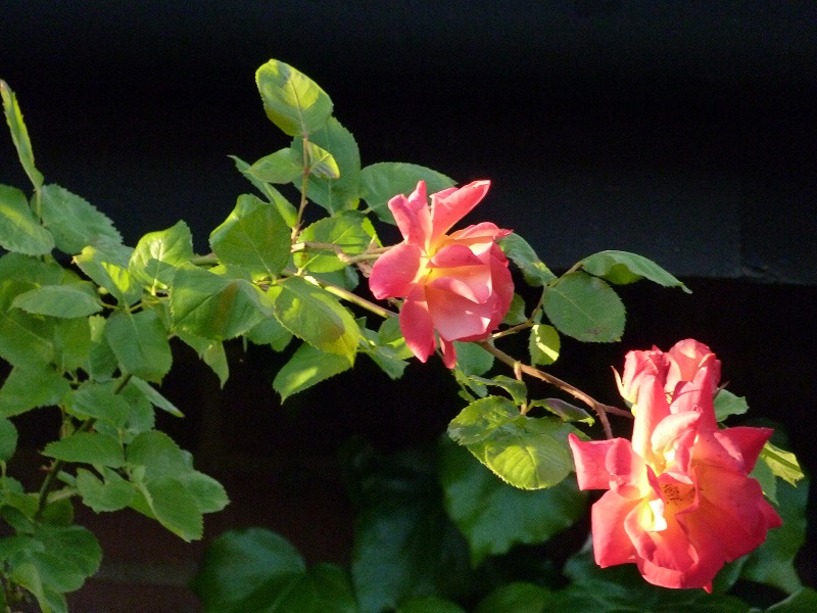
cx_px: 408
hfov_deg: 3.9
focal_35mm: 506
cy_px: 306
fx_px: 11943
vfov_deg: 2.9
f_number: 4.6
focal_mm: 91
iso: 640
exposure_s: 1/250
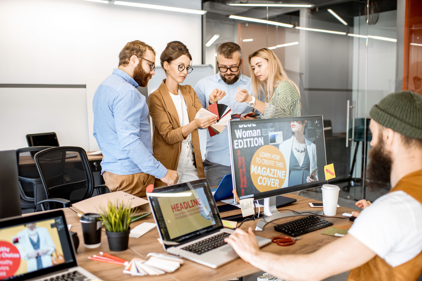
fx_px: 410
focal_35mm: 35
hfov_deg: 54.4
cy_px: 140
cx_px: 211
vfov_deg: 37.9
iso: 400
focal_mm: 35
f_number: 2.2
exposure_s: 1/200
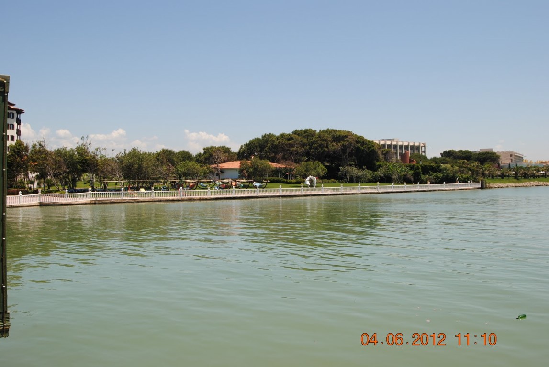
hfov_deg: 53.1
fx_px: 550
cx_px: 274
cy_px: 184
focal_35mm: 36
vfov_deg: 37.0
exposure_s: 1/250
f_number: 8
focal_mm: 24
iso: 100
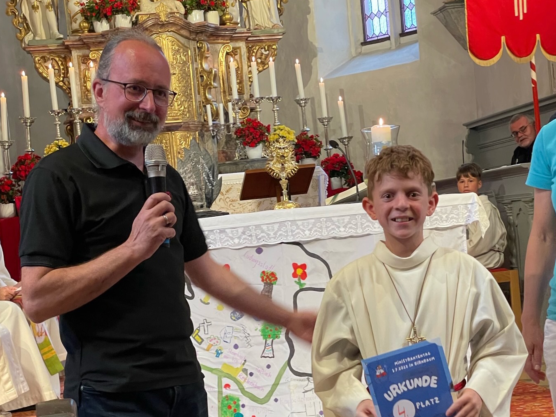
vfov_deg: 24.8
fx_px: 947
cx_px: 310
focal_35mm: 59
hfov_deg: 32.7
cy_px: 203
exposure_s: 1/50
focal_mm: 6
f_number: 2
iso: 250
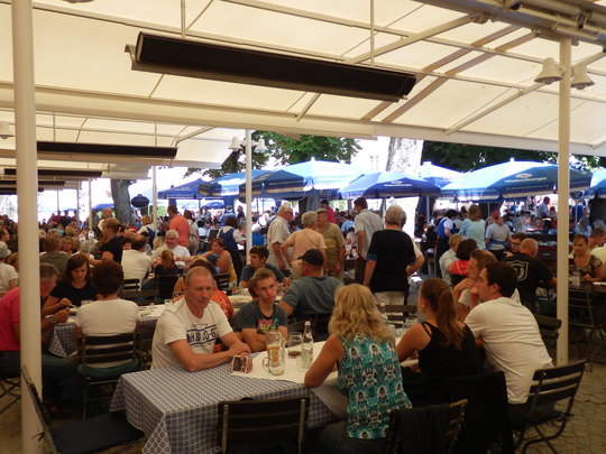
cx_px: 303
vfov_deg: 46.8
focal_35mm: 30
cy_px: 227
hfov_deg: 60.0
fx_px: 525
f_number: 3.3
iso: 80
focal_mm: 5.5
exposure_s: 1/125
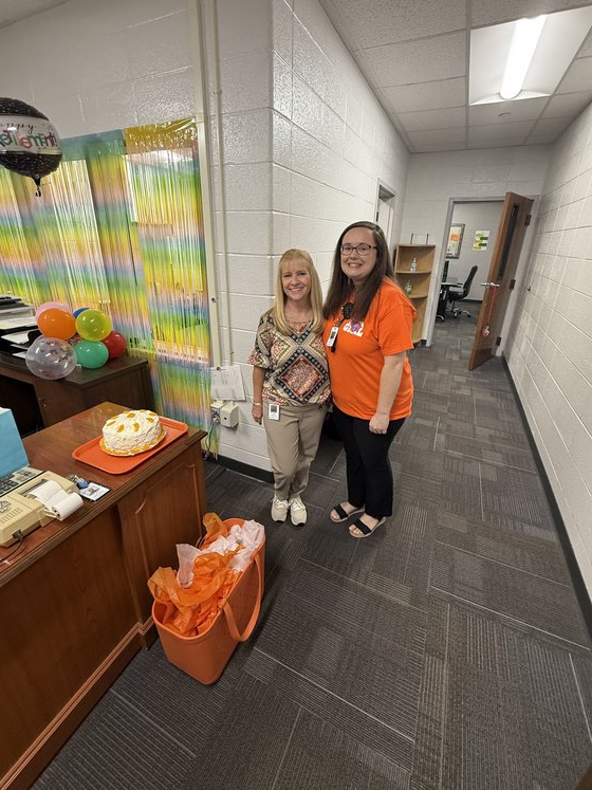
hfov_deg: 81.7
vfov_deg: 98.1
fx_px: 342
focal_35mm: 15
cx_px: 295
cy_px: 370
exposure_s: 1/120
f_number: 2.2
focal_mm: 2.22
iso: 320
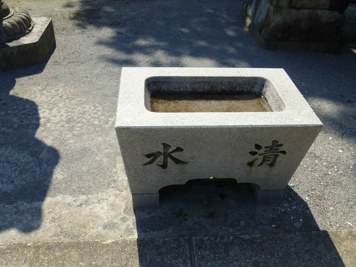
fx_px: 319
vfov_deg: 45.4
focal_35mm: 31
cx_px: 178
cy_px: 134
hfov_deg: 58.4
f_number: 3.4
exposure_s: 1/800
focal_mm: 5.6
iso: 100
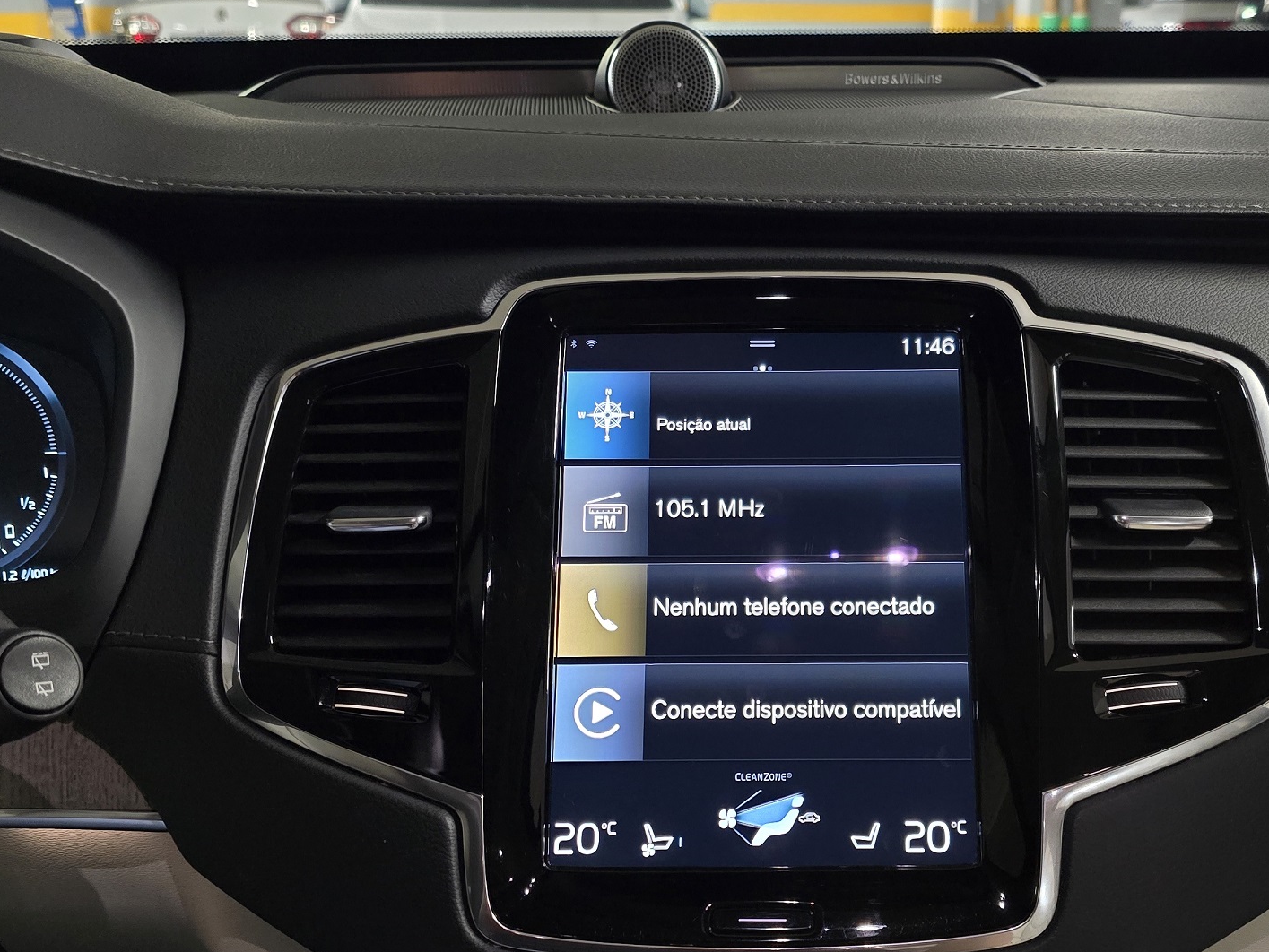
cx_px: 771
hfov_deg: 47.5
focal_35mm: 39
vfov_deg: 36.7
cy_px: 582
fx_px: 1430
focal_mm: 6.3
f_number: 1.7
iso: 1250
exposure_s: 1/36.5
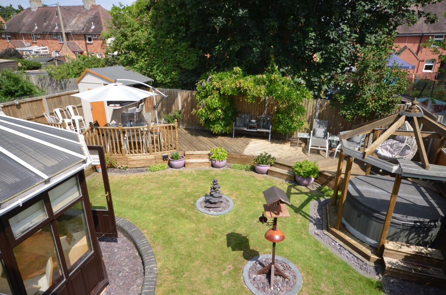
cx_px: 223
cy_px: 148
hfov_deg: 77.4
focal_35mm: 22
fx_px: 278
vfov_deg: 55.9
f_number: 7.1
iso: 100
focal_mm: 15
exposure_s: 1/200
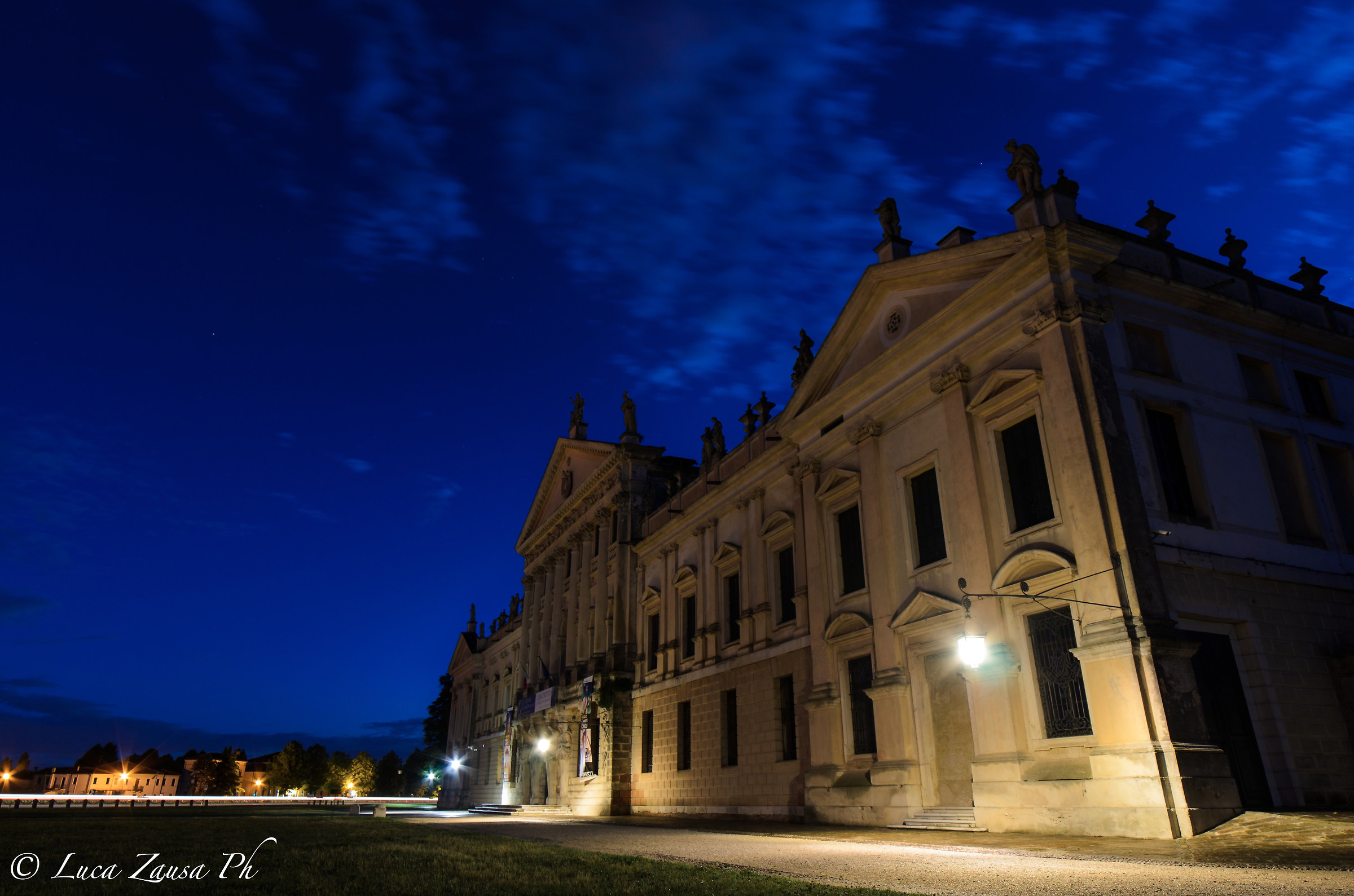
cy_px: 448
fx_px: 788
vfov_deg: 59.3
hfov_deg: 81.3
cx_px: 677
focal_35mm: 21
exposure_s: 15
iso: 100
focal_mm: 14
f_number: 6.3
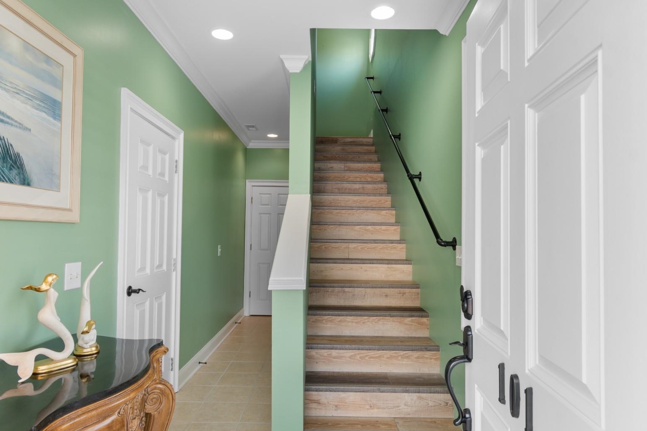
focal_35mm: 22
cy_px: 225
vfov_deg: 57.2
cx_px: 316
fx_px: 395
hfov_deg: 78.6
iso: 100
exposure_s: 1/30
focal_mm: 14
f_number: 5
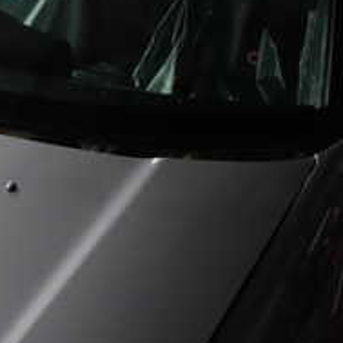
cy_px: 397
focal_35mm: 84
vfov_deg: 19.6
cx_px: -172
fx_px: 942
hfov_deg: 18.3
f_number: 3.2
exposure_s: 1/125
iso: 100
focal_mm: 5.4
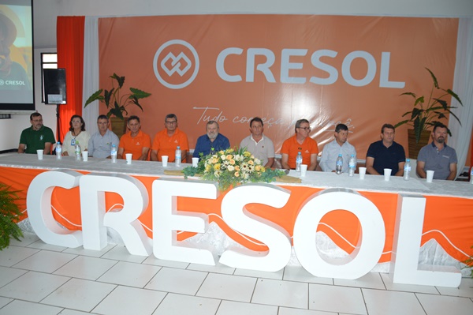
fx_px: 689
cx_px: 236
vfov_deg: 25.7
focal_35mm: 52
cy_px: 158
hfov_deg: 37.9
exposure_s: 1/60
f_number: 4.5
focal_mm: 35
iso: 560
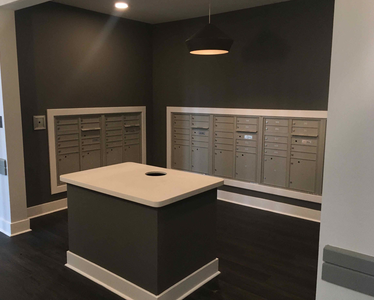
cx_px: 175
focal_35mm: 31
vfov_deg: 47.1
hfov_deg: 57.1
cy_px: 146
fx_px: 343
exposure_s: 1/30
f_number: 2.2
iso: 40
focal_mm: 4.15
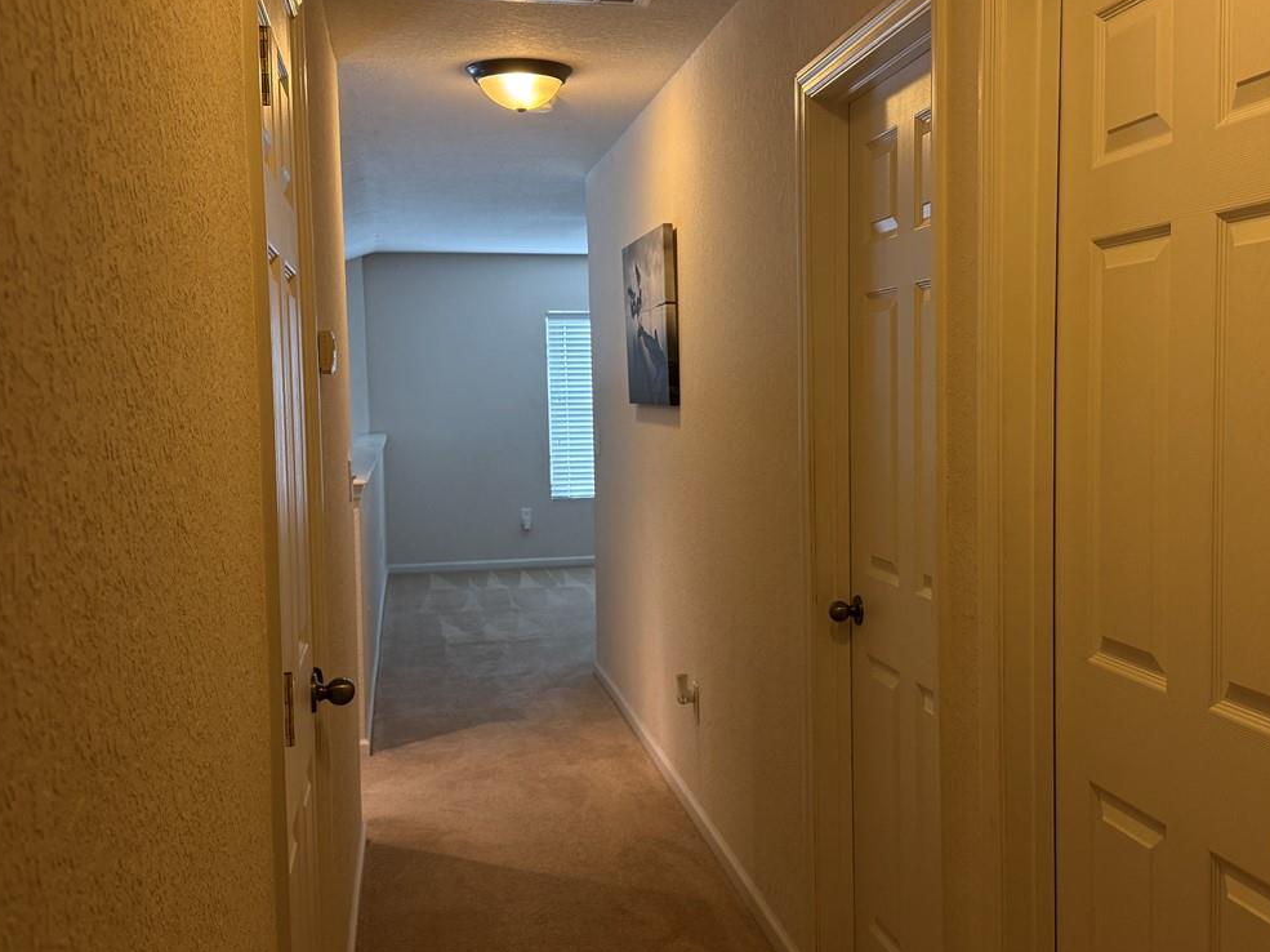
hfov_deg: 47.7
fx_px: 1430
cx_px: 745
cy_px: 491
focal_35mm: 39
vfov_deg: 36.8
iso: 160
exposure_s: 1/120
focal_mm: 6.76
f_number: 1.78
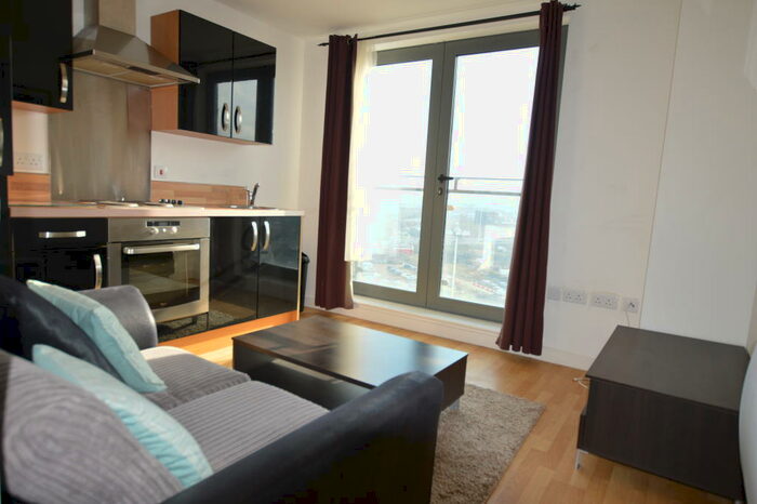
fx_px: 441
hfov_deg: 81.2
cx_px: 378
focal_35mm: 21
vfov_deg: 59.4
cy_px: 252
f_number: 4
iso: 100
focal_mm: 14
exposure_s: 1/160
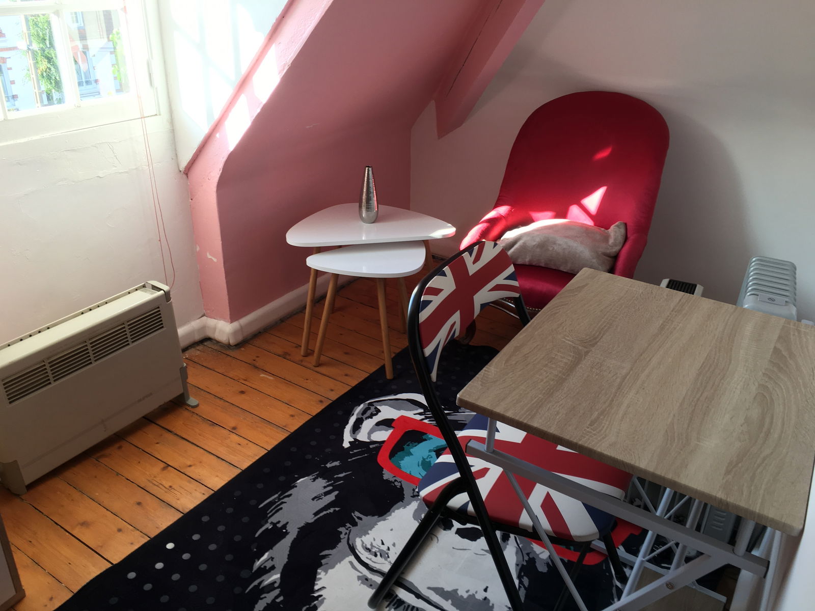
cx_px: 408
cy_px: 306
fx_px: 683
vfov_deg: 48.2
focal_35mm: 29
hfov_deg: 61.7
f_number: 2.2
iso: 25
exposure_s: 1/50
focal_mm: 4.15
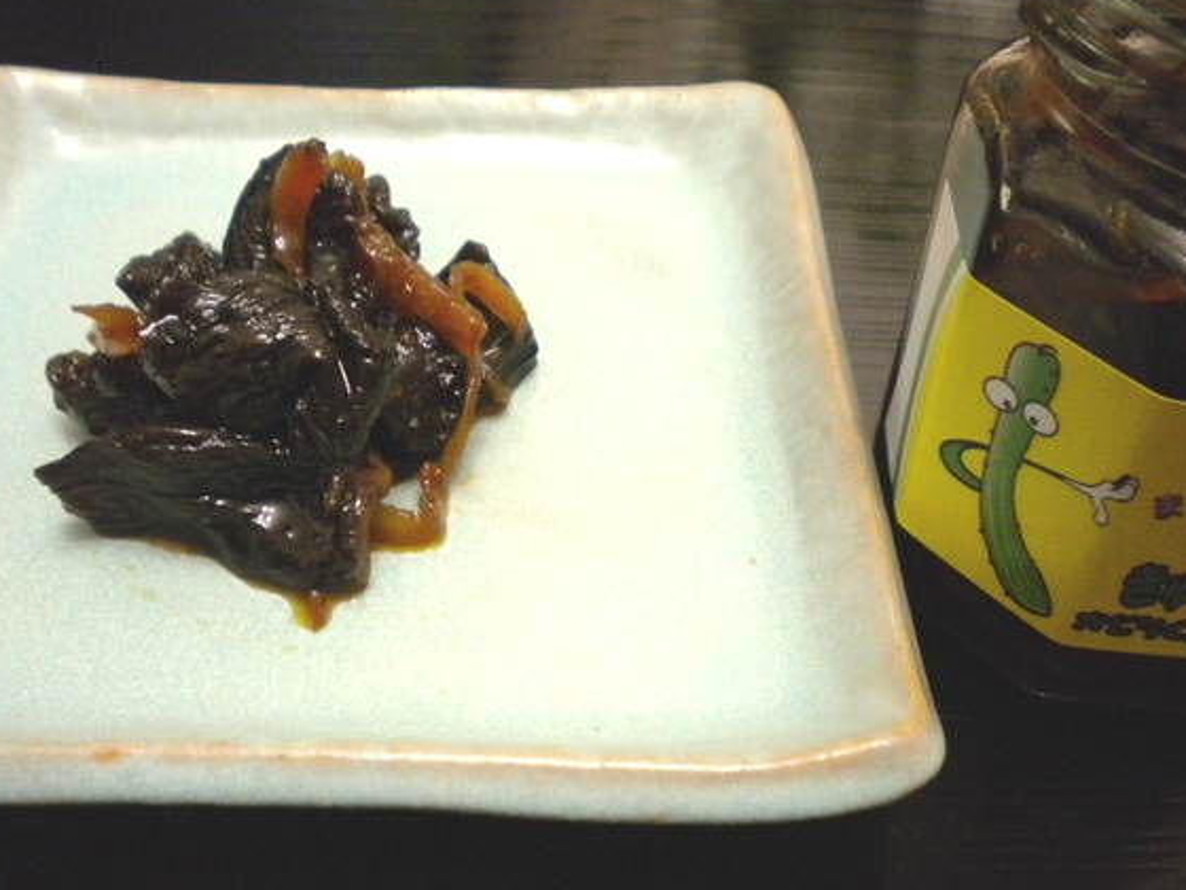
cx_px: 553
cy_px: 500
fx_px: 1370
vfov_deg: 35.9
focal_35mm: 40
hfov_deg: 46.8
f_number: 3.1
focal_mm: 6.3
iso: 406
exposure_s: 1/8.8
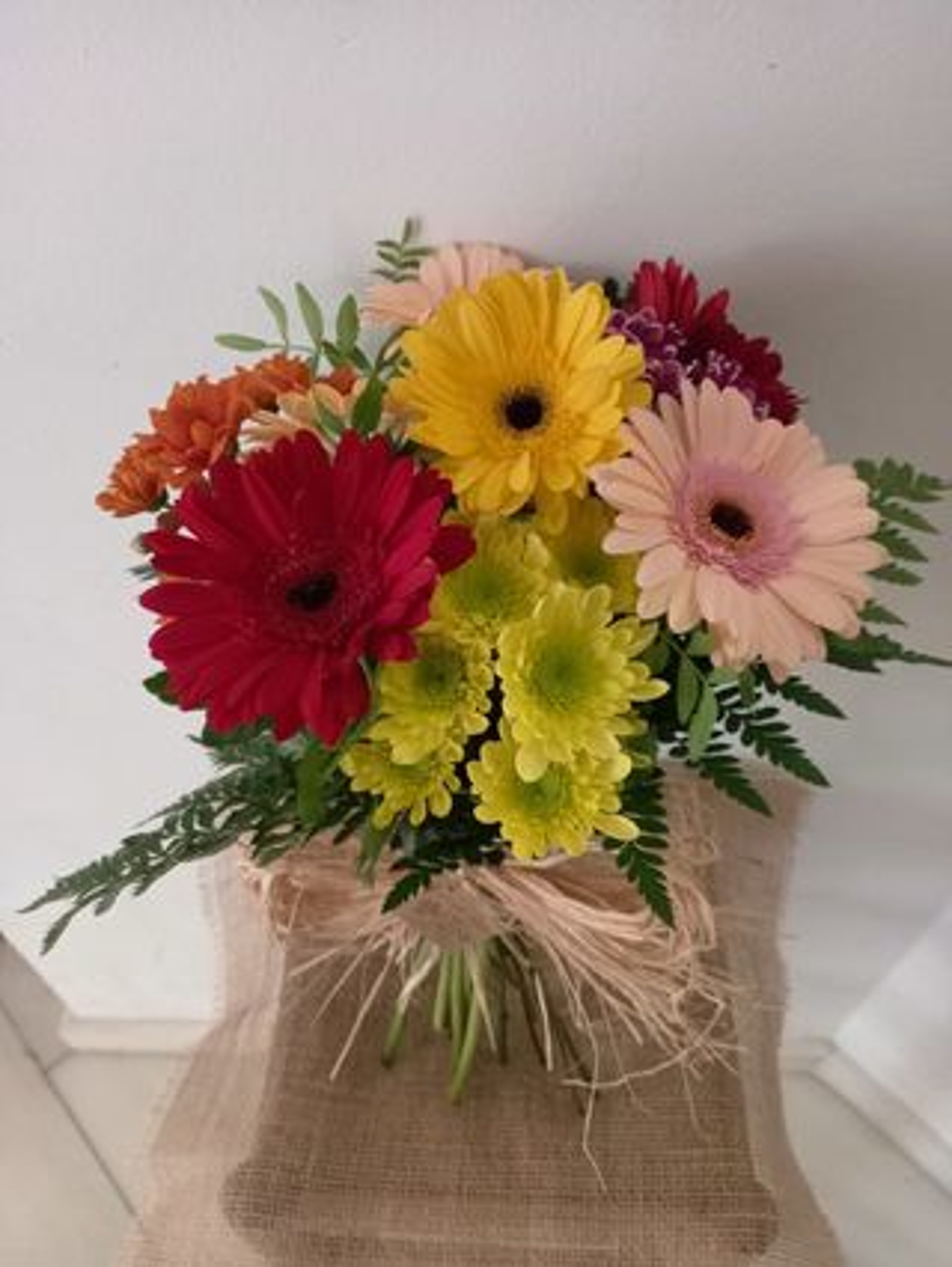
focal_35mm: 25
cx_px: 476
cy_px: 634
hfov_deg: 54.9
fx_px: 916
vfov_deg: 69.4
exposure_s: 1/20
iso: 400
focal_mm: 4.6
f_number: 2
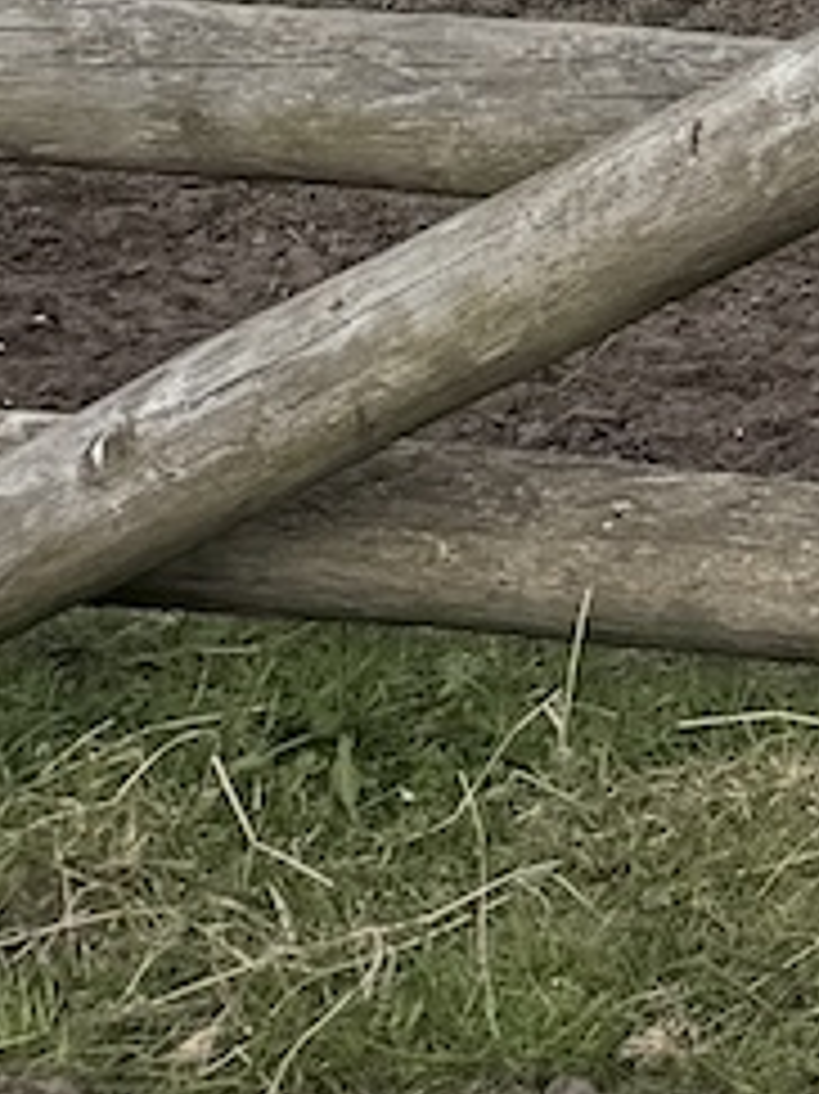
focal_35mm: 190
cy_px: -1972
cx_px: 2718
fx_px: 5999
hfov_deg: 6.8
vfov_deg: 8.9
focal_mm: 6.76
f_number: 1.78
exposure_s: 1/4975
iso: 80
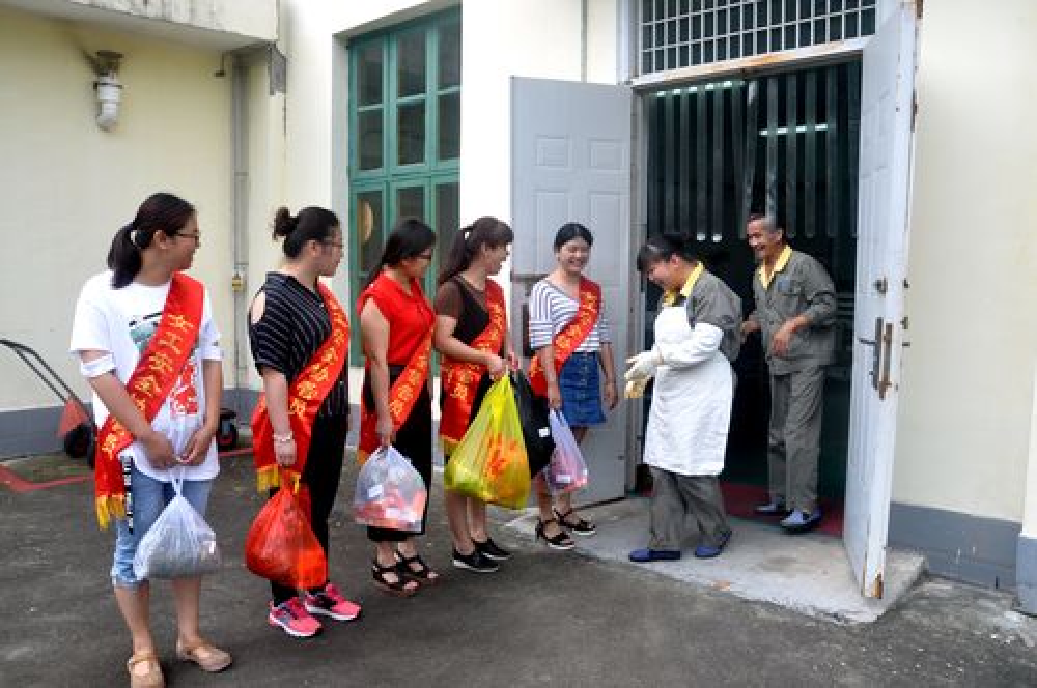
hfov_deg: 67.4
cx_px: 518
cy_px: 344
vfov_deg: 47.8
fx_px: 777
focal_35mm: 27
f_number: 8
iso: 200
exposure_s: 1/250
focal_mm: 18
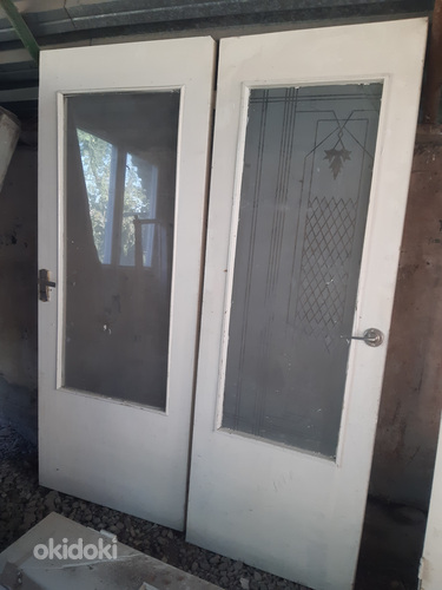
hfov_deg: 53.1
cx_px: 221
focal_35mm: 26
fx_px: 443
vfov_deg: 67.3
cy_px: 295
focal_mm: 3.92
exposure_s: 1/50
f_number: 1.7
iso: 125
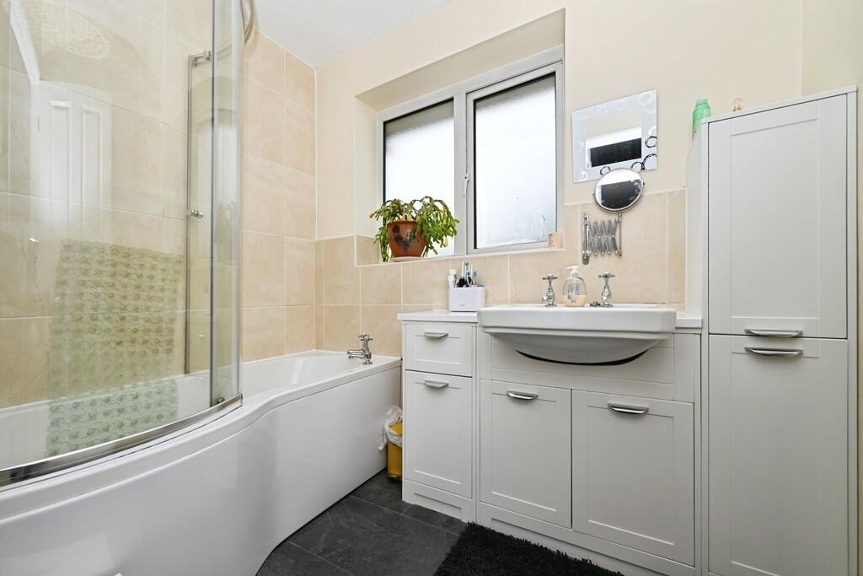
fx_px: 336
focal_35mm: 14
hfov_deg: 104.2
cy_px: 288
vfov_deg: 81.2
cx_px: 432
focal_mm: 14
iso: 100
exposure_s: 1/200
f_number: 10
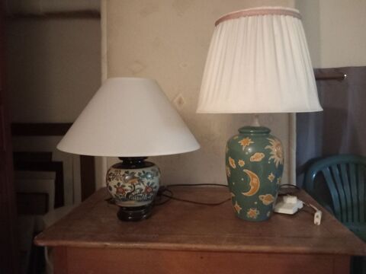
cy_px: 137
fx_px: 285
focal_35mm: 27
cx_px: 183
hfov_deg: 65.3
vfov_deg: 51.4
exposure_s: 1/14.3
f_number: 1.8
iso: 1600
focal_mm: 4
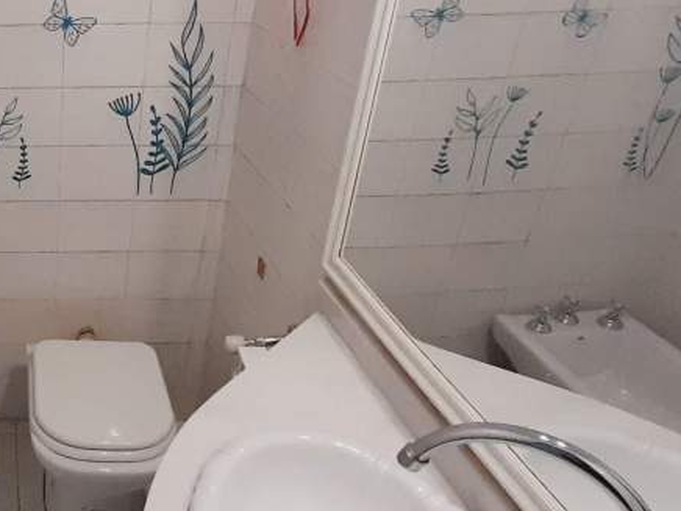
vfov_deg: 39.6
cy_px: 231
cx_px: 0
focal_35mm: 36
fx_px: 708
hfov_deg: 43.9
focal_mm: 1.42
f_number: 2.2
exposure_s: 1/25
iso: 125
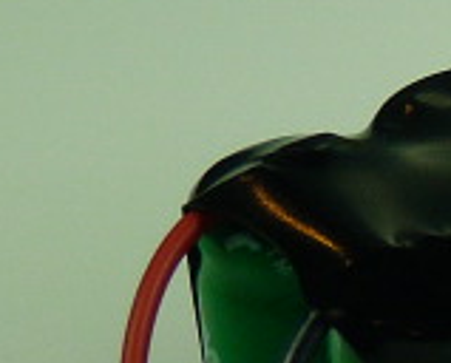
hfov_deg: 7.8
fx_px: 3198
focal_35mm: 239
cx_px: 791
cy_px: 457
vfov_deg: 6.5
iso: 100
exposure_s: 1/80
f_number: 3
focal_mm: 6.2
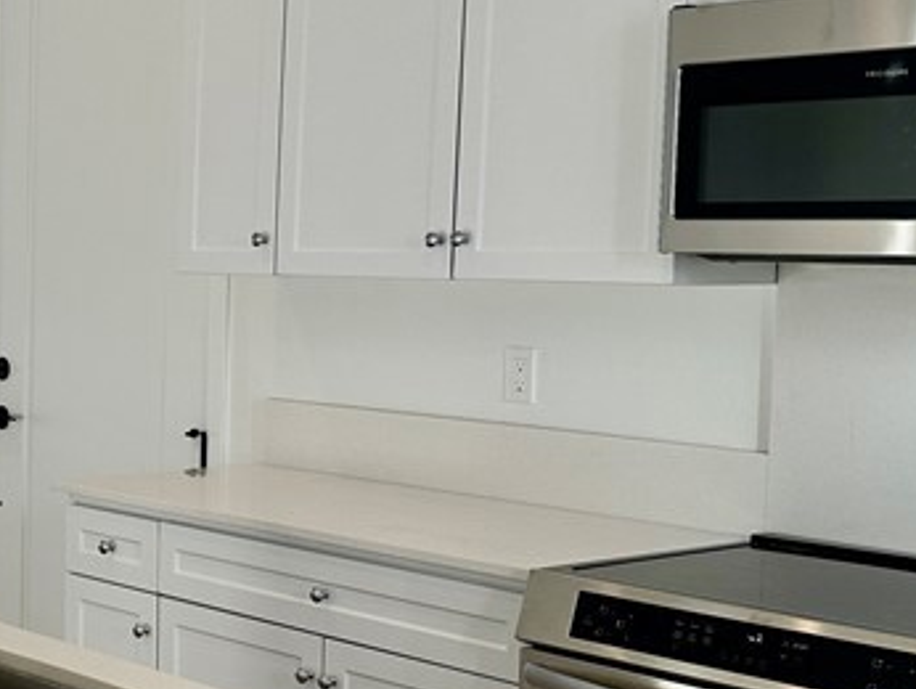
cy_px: 421
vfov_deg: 20.7
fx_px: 1880
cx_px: -151
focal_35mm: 71
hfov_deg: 25.0
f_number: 1.78
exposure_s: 1/431
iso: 80
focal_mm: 6.86
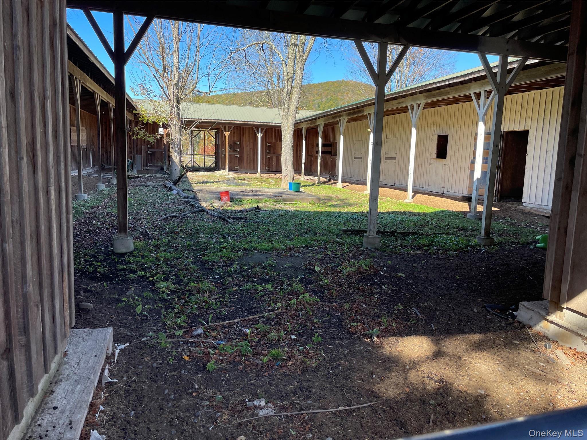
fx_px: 441
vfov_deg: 53.1
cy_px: 220
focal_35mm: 26
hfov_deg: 67.3
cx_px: 294
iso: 32
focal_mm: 4.2
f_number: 1.6
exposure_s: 1/447
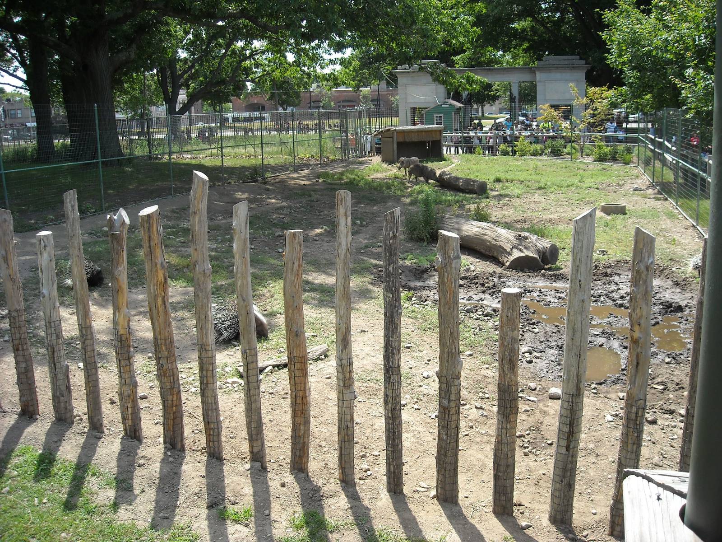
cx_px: 361
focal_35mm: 35
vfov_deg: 40.7
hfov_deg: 52.6
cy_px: 271
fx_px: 730
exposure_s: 1/402
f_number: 2.8
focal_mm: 5.7
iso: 64
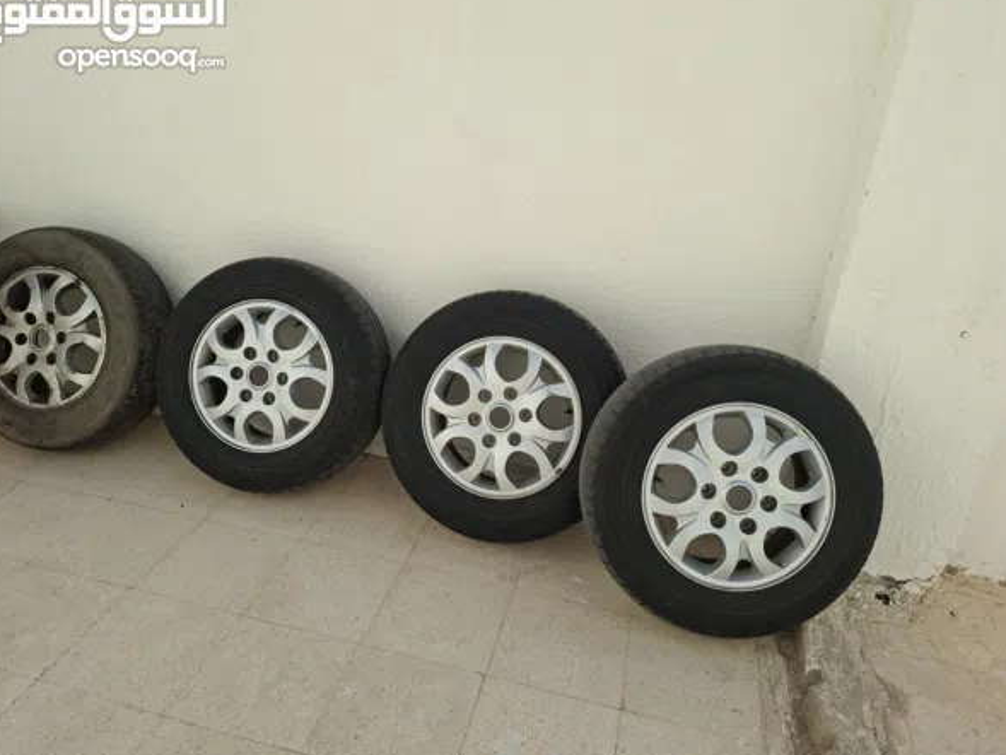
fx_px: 727
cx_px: 480
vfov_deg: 54.9
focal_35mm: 25
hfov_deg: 69.3
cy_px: 357
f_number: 1.8
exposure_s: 1/1912
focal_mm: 5.54
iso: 50
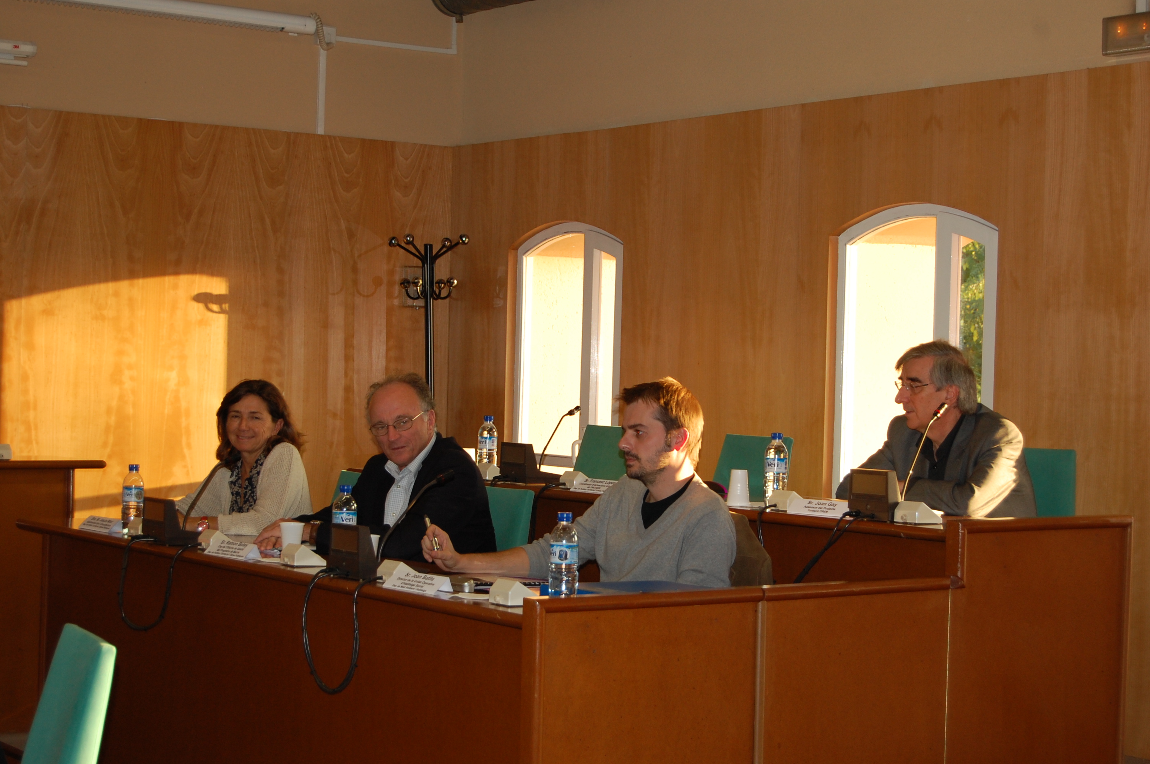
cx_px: 575
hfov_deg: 29.9
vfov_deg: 20.1
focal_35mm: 68
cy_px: 382
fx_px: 2154
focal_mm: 45
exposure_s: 1/100
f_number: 5.3
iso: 400
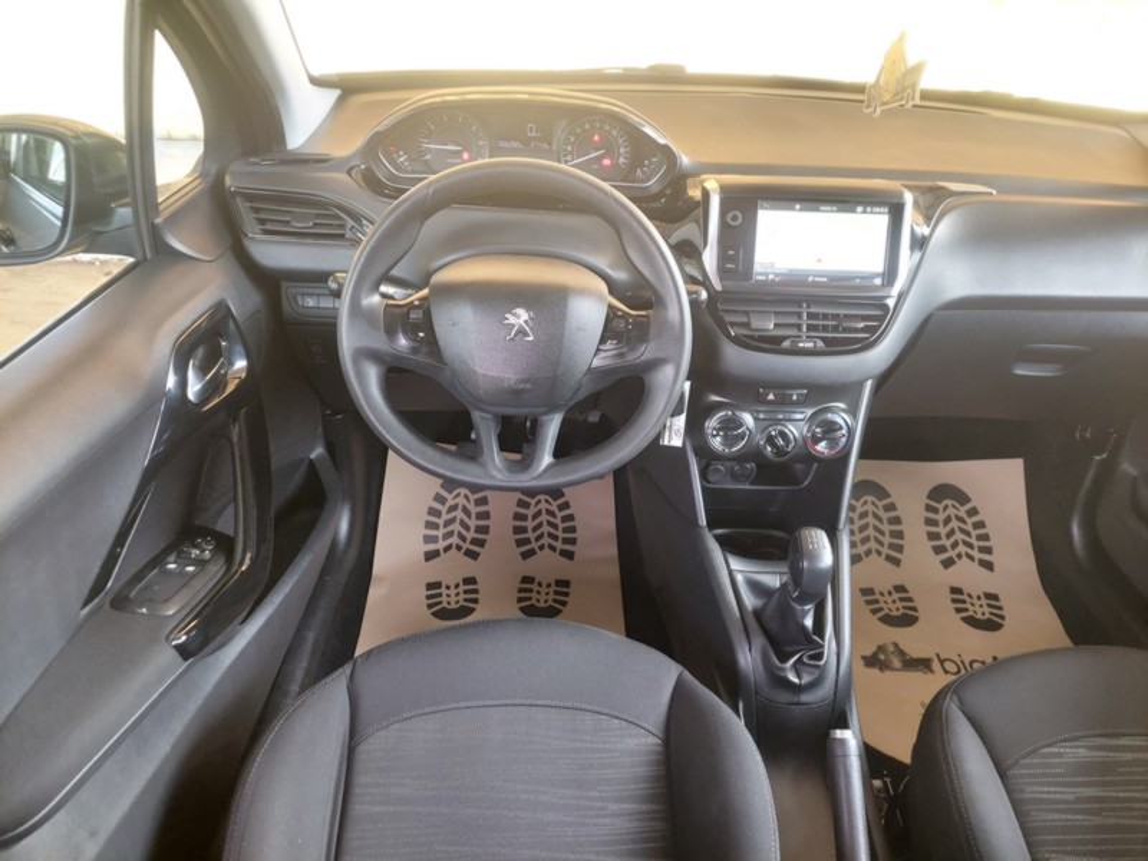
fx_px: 829
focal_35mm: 25
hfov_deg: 69.4
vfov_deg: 54.9
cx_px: 574
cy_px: 430
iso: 320
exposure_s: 1/50
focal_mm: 5.23
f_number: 1.8
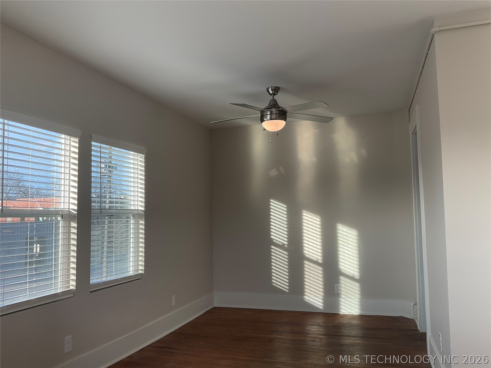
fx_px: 411
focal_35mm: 29
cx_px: 246
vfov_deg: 48.2
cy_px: 184
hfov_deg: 61.7
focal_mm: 3
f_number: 1.8
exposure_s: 1/120
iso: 20
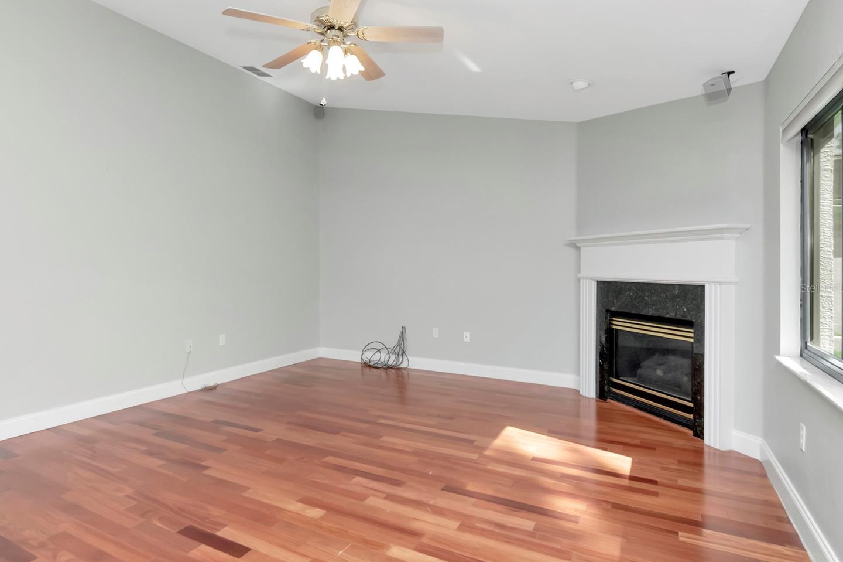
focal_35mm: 20
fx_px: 468
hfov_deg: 83.8
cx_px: 384
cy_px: 288
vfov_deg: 61.9
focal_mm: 12
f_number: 8
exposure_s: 1/160
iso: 1000
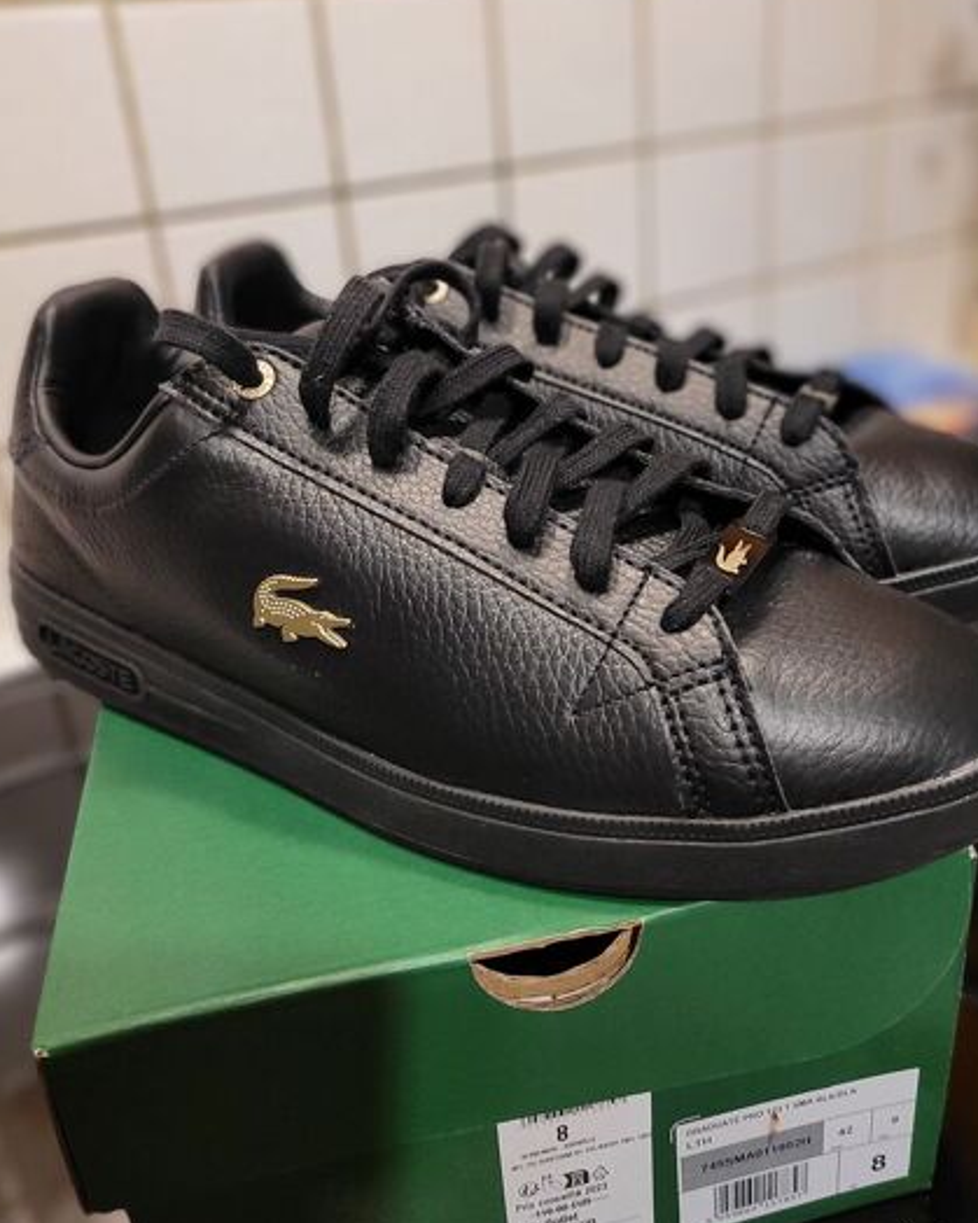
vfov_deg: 57.0
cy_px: 527
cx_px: 523
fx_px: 1122
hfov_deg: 47.1
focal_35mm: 31
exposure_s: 1/33
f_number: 1.8
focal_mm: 5.4
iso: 250
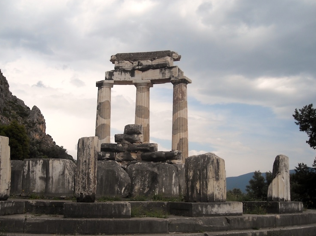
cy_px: 133
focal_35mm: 42
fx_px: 383
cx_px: 129
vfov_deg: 34.2
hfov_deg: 44.6
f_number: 5.6
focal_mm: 5.7
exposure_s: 1/438
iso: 64
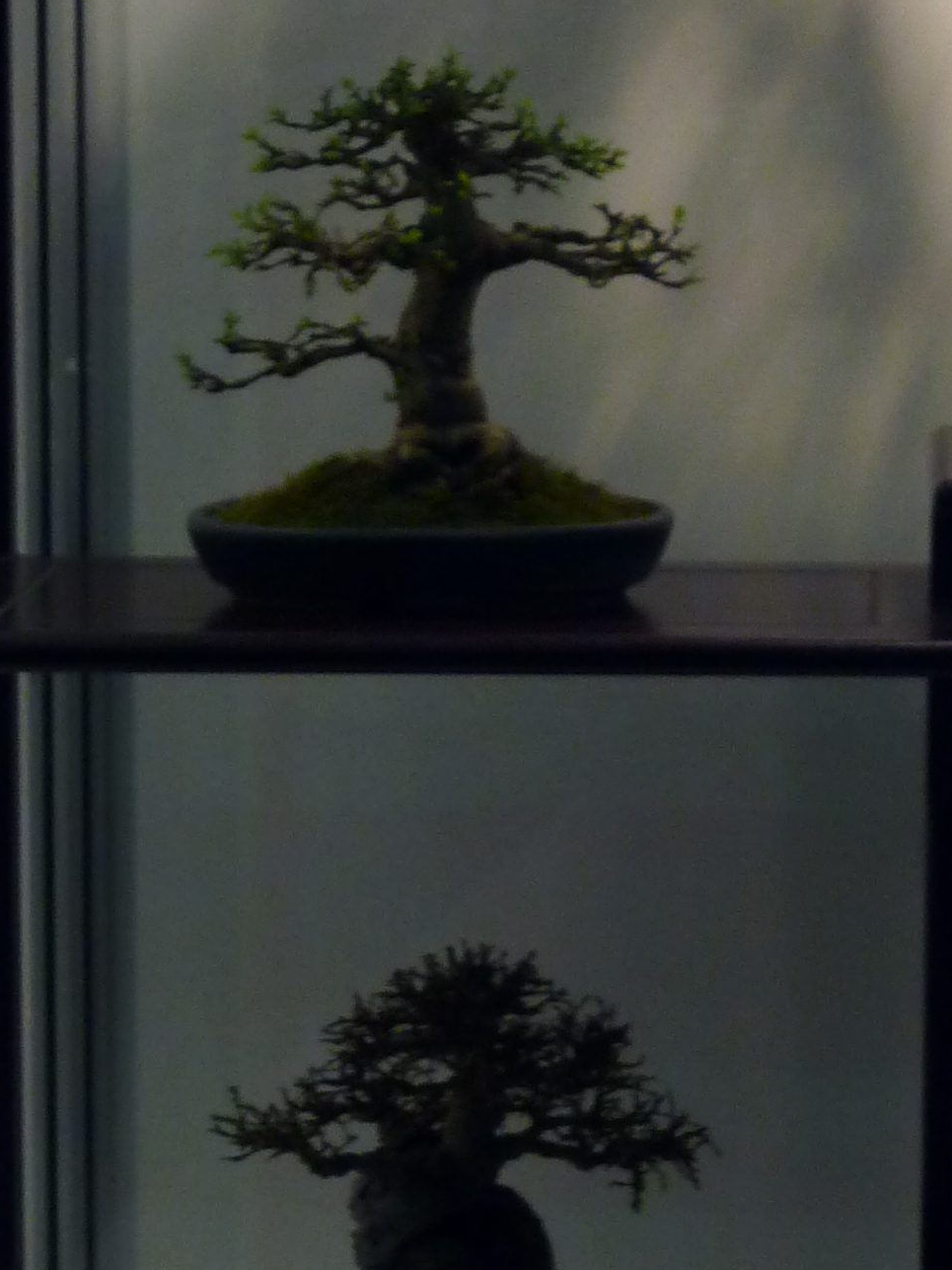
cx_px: 942
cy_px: 302
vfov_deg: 13.8
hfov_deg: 10.4
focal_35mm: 142
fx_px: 5208
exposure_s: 1/40
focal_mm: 9.2
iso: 250
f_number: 3.4
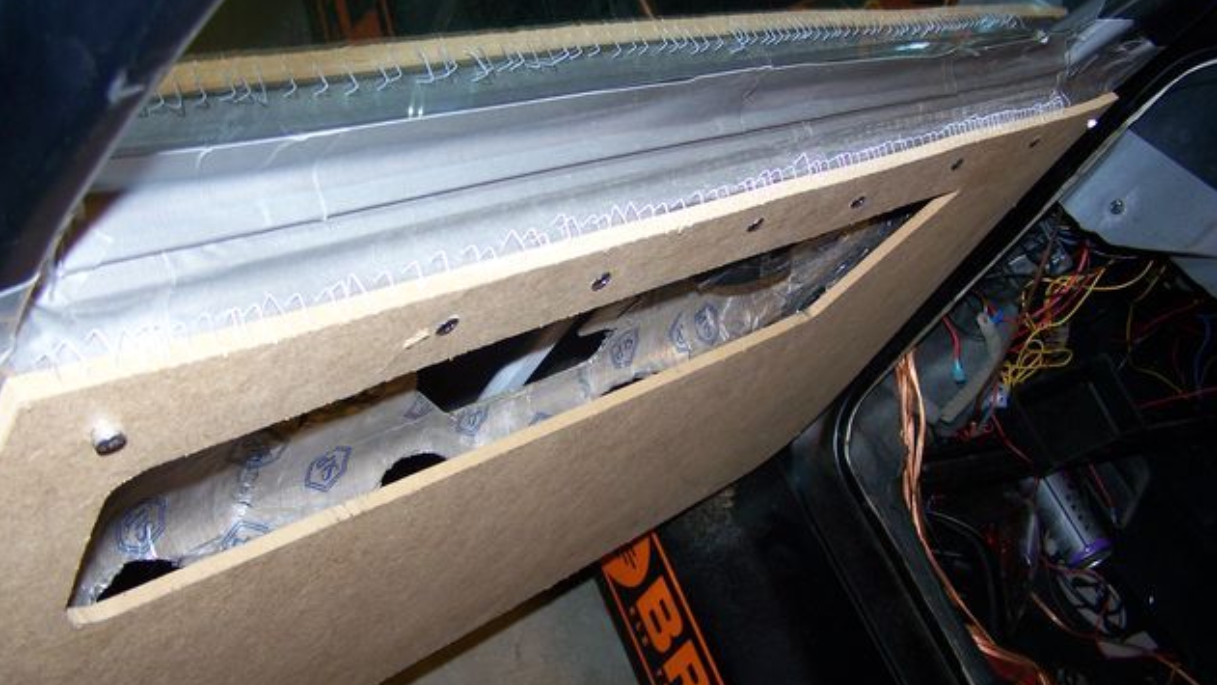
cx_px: 602
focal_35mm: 42
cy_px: 353
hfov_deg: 48.4
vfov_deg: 28.3
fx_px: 1355
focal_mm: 6.3
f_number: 2.8
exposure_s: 1/60
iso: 80
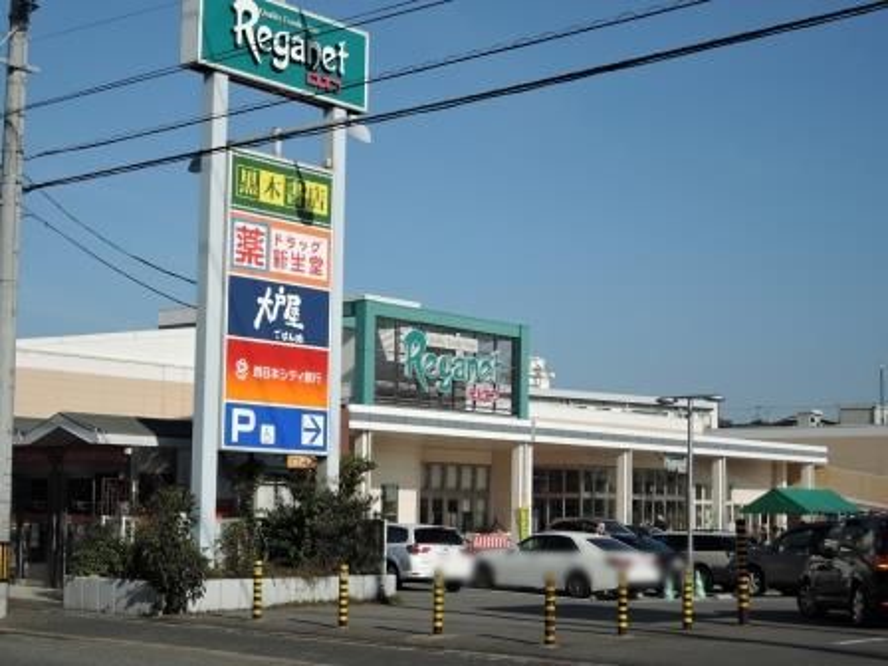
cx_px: 444
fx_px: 1539
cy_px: 333
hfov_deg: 32.2
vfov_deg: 24.4
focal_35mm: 60
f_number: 3.7
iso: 80
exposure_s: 1/160
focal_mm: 12.8
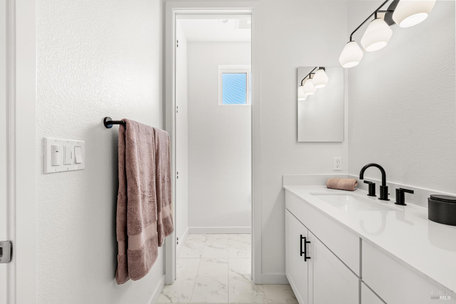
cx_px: 228
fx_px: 177
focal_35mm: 14
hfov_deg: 104.3
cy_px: 152
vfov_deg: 81.2
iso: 160
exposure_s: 1/5
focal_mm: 14
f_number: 9
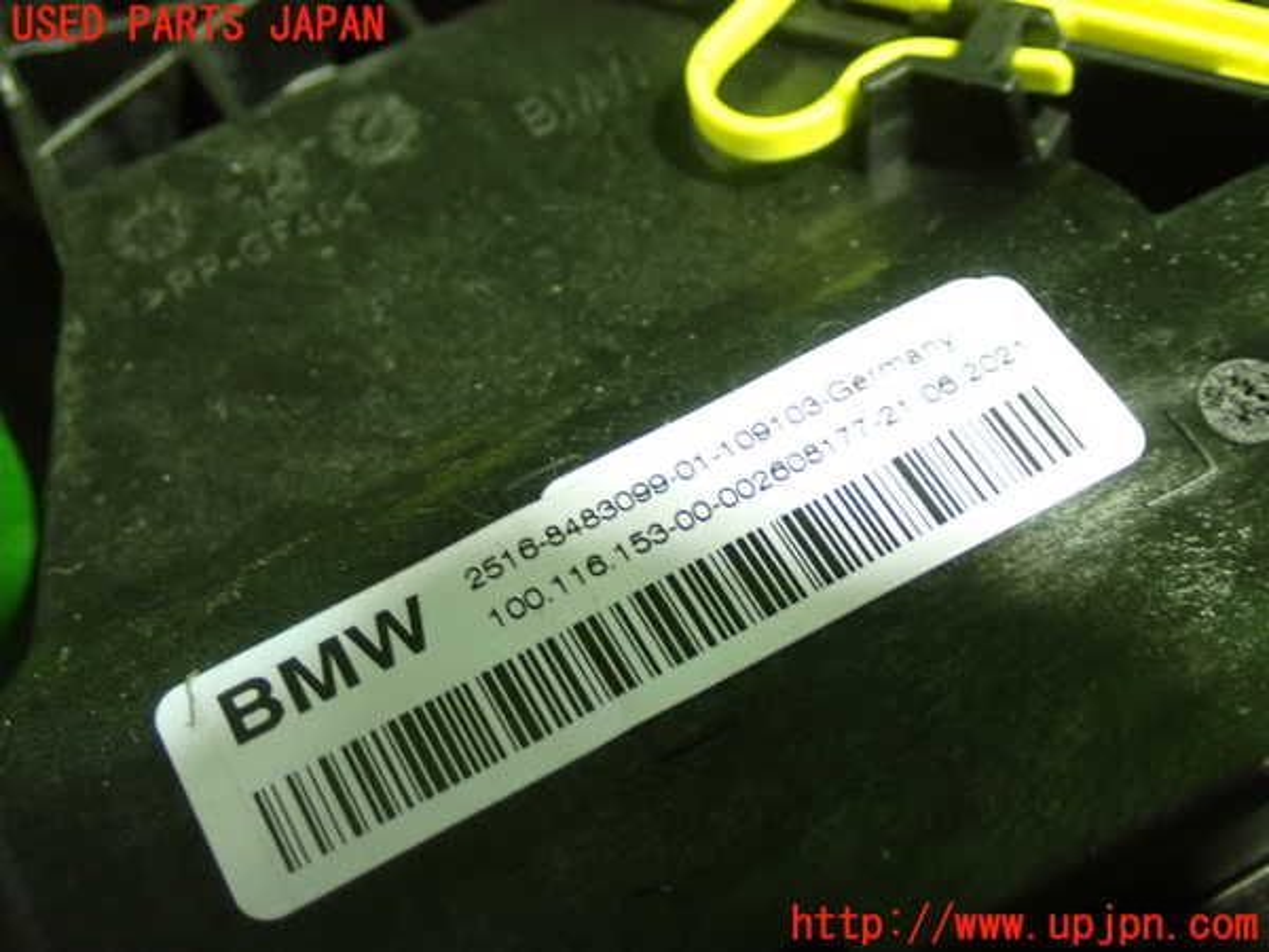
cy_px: 476
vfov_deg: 27.0
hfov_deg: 35.5
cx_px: 634
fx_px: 1980
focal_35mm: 54
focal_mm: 9.65
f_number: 3.3
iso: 800
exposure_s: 1/20
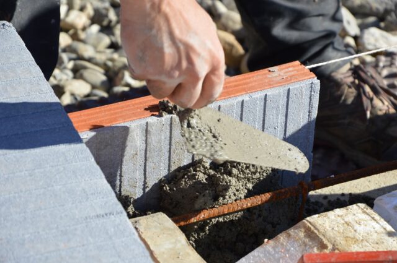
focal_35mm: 158
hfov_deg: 13.1
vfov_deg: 8.7
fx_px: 1735
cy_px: 132
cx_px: 198
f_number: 7.1
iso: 100
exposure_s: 1/200
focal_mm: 105
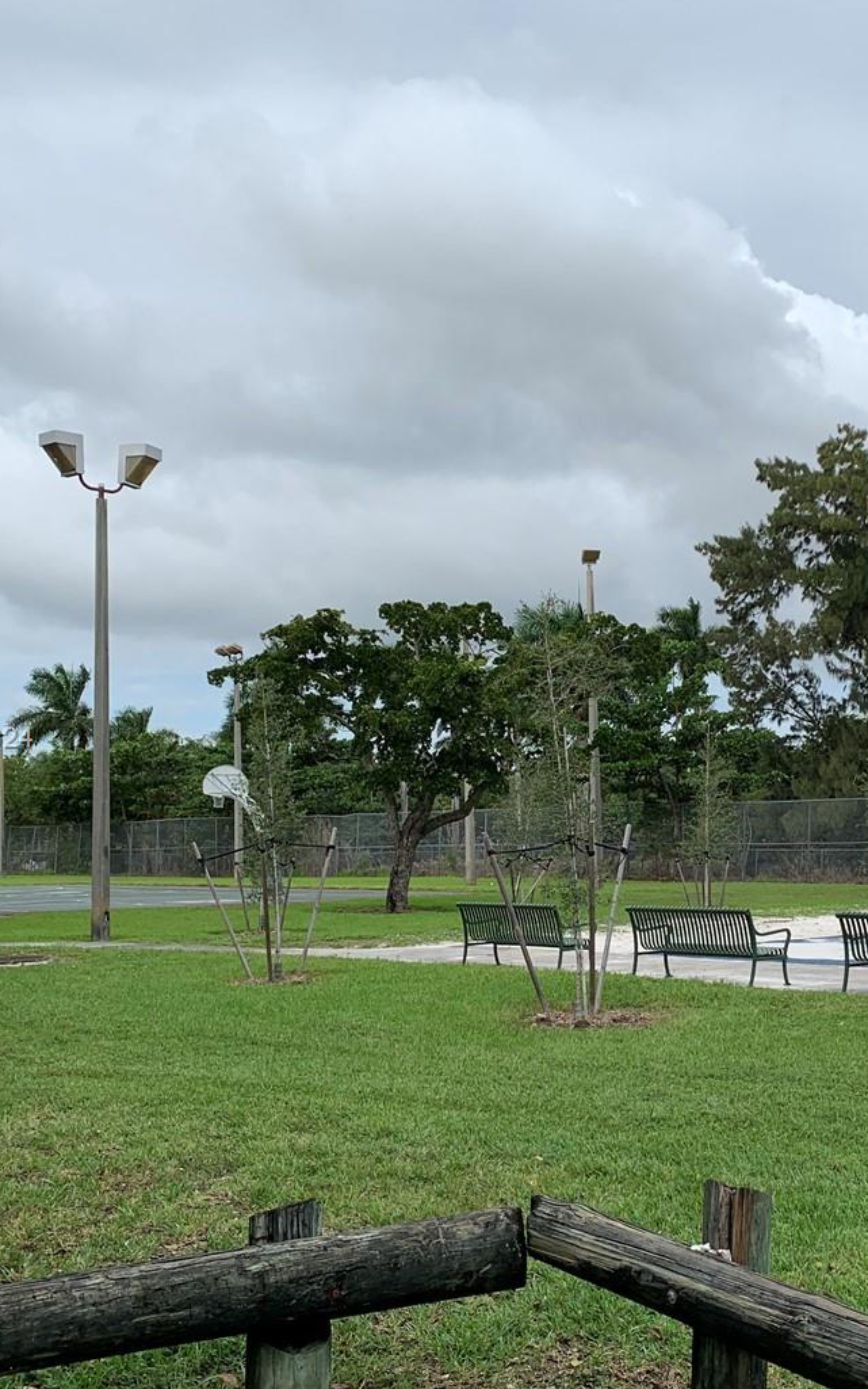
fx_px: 1627
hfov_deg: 29.3
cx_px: 684
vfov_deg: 46.2
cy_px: 740
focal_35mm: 43
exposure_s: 1/2611
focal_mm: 4.25
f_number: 1.8
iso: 25
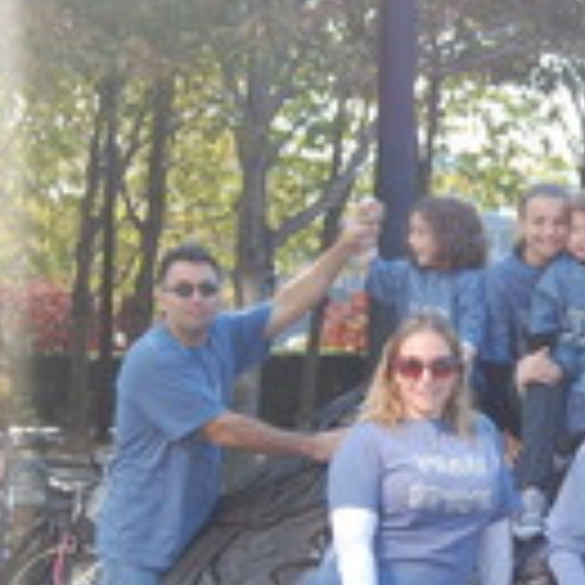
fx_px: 2103
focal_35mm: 110
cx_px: 558
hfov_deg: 15.6
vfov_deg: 15.8
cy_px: 306
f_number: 6.3
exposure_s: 1/160
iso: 200
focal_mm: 28
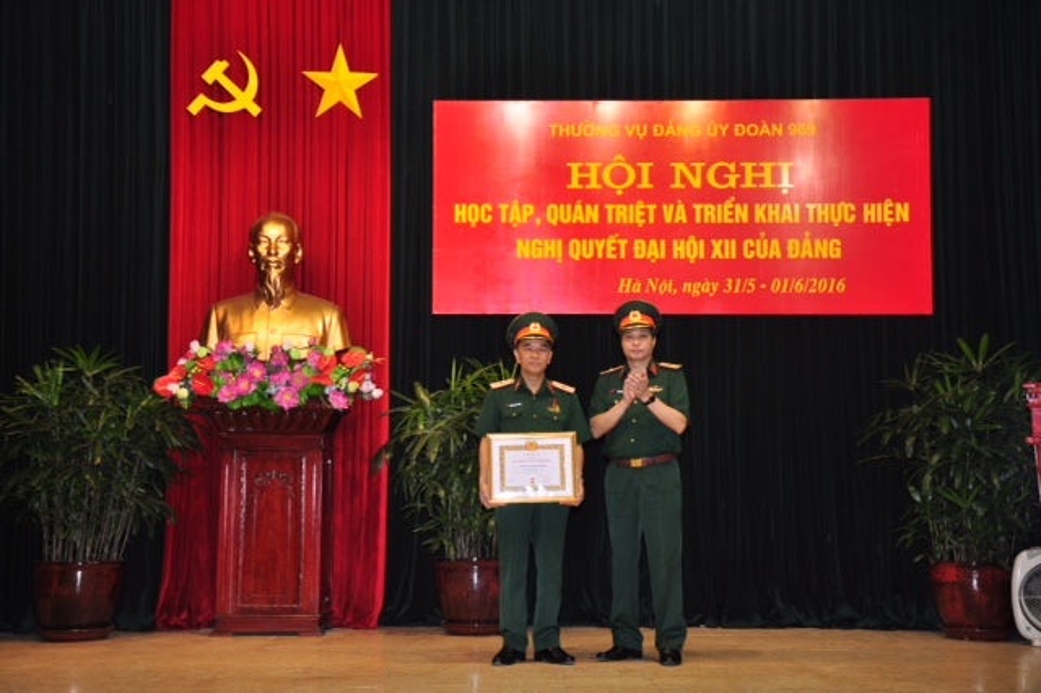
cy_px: 346
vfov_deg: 25.7
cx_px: 520
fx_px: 1517
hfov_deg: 37.9
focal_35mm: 52
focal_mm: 35
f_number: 5.6
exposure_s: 1/60
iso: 500
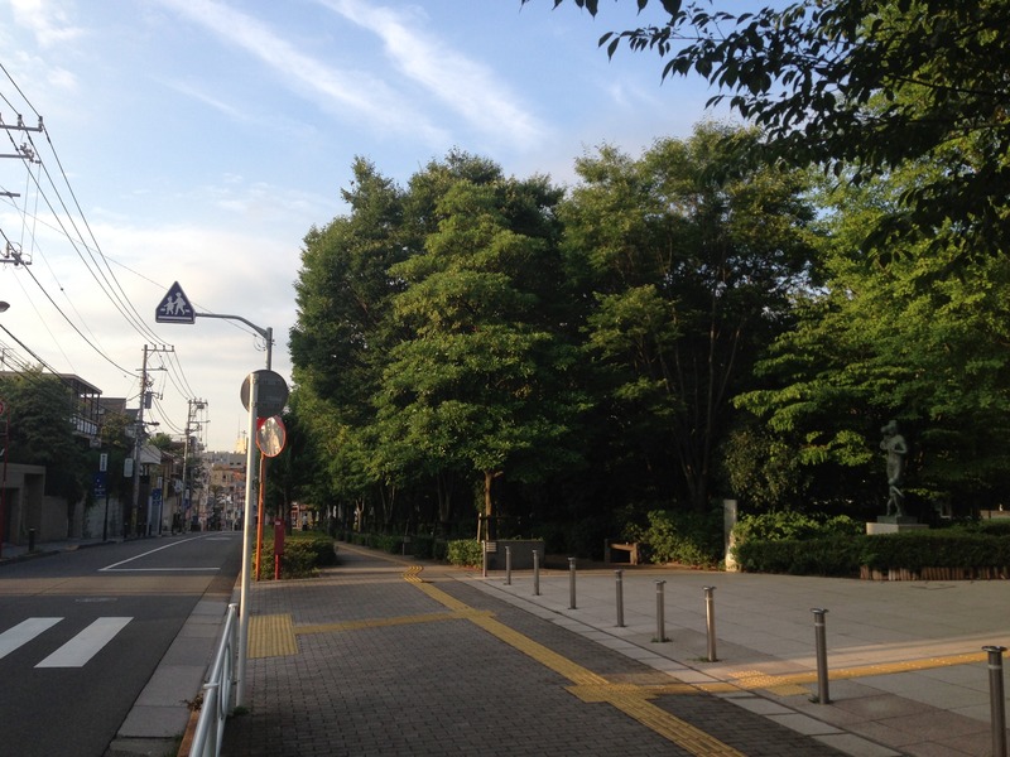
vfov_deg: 42.9
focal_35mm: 33
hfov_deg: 55.4
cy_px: 378
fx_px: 963
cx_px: 505
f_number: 2.4
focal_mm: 4.13
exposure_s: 1/493
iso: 50
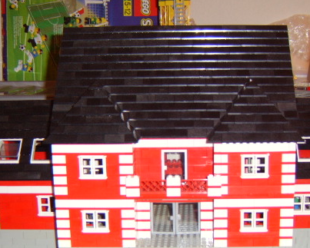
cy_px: 170
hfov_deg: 38.6
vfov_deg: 31.2
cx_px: 182
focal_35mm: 48
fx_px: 441
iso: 141
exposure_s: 1/30
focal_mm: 8.13
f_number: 2.7
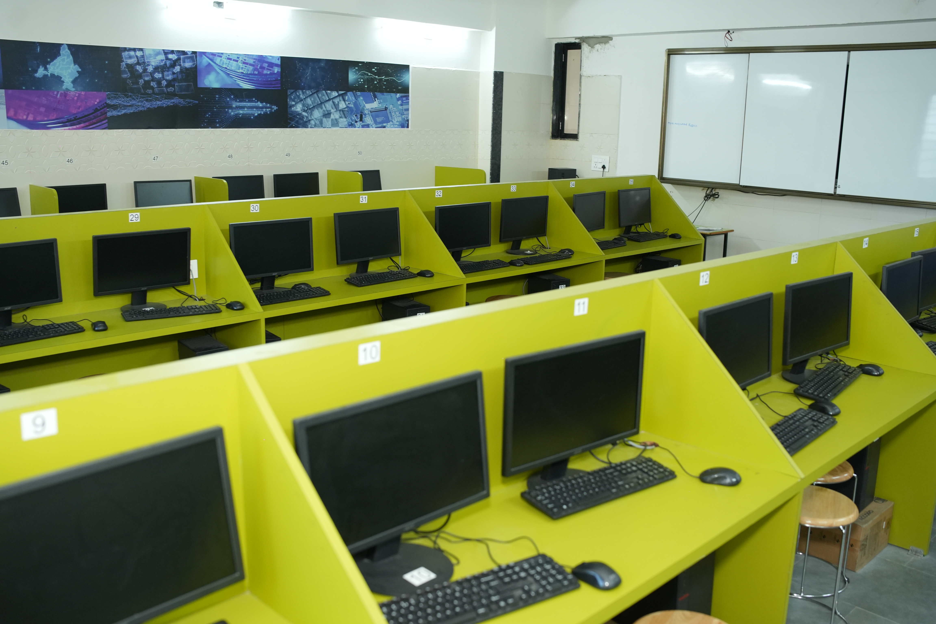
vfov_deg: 37.9
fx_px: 910
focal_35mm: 35
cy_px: 312
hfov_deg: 54.4
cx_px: 468
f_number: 3.2
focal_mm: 35
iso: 2000
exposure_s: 1/160
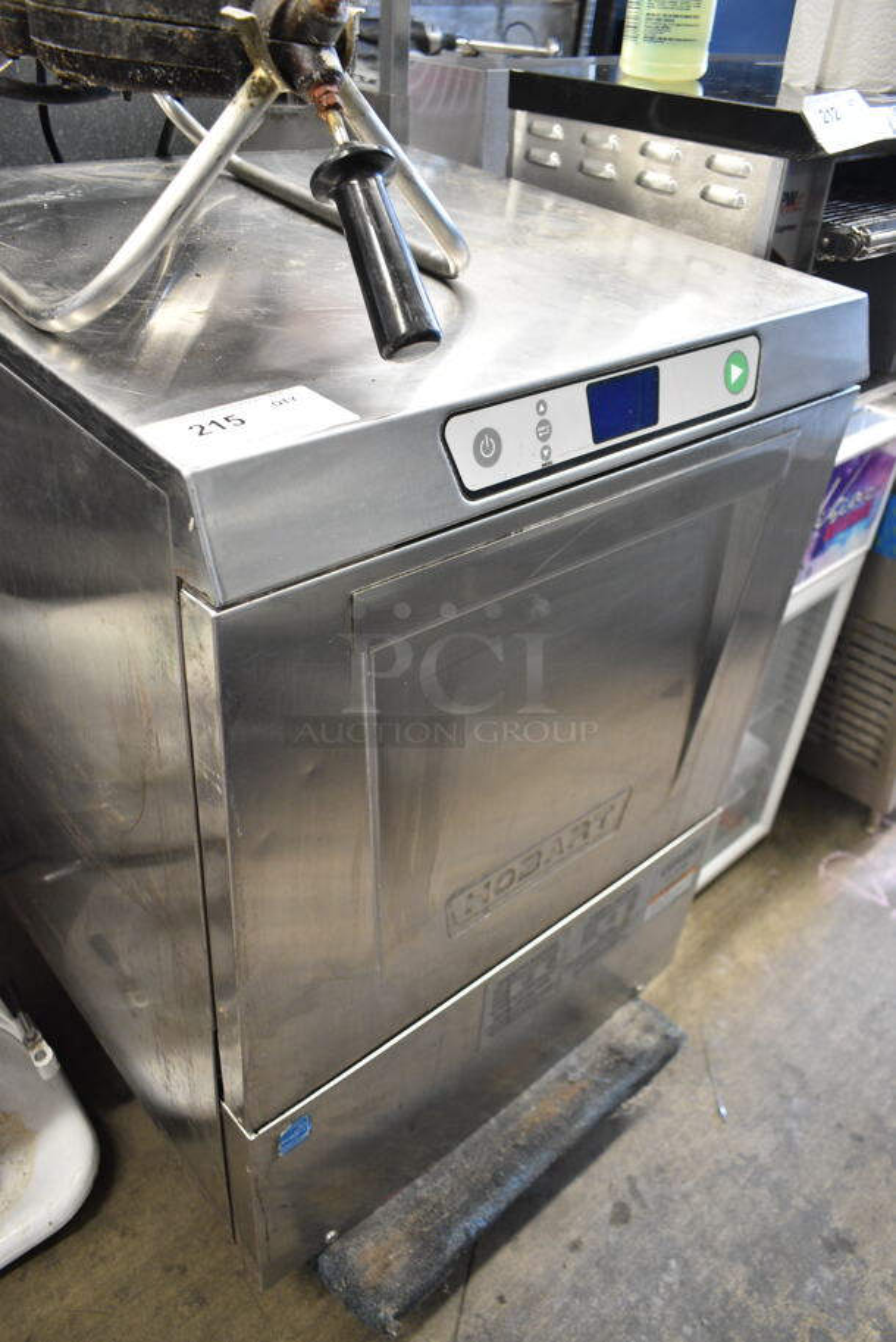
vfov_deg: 67.3
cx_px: 448
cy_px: 671
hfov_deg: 48.0
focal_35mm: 27
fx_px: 1006
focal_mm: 18
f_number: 3.5
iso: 1100
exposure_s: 1/30
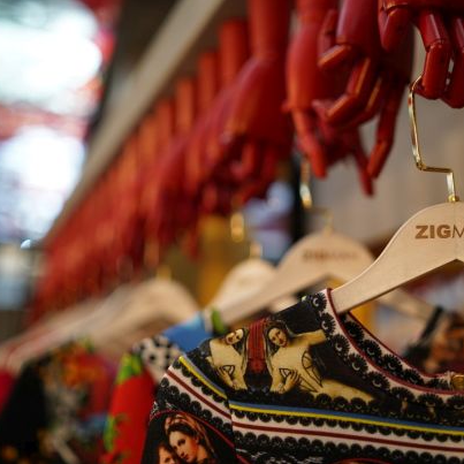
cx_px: 298
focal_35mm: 45
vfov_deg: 37.6
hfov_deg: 37.3
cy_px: 232
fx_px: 682
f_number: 1.4
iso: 320
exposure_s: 1/80
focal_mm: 35
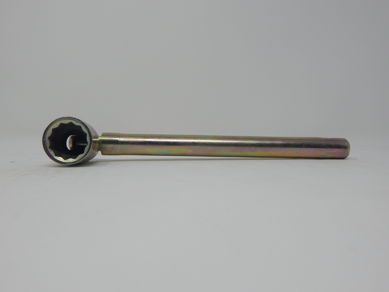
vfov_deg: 45.4
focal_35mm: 31
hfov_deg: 58.4
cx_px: 194
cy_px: 146
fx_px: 348
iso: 125
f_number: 3.2
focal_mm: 5.6
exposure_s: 1/160
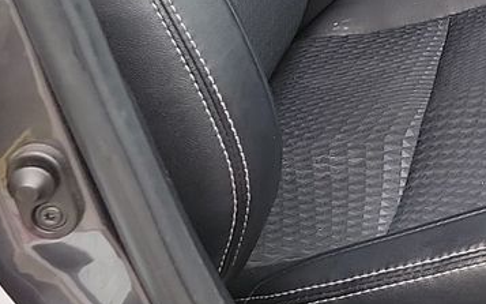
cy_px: -278
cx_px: 741
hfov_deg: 16.6
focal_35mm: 114
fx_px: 1510
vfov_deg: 10.6
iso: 72
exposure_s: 1/59
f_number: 1.8
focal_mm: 6.7
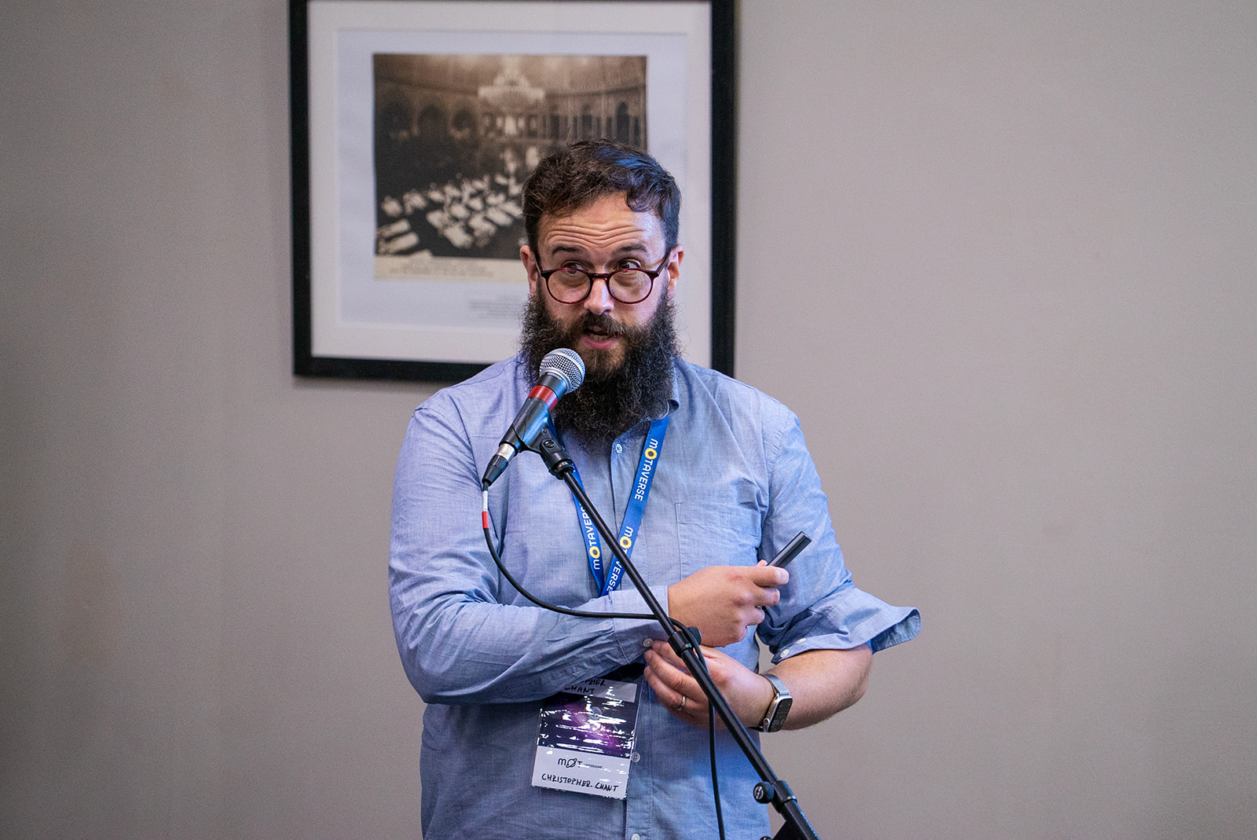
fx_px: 7302
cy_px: 420
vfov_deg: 6.6
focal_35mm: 209
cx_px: 628
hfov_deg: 9.8
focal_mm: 209
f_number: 5.6
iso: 3200
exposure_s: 1/80
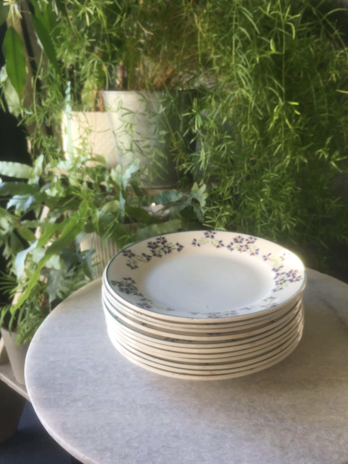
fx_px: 442
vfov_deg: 55.2
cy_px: 203
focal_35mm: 33
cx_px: 186
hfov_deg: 42.9
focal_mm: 4.15
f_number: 2.2
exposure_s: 1/50
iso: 25
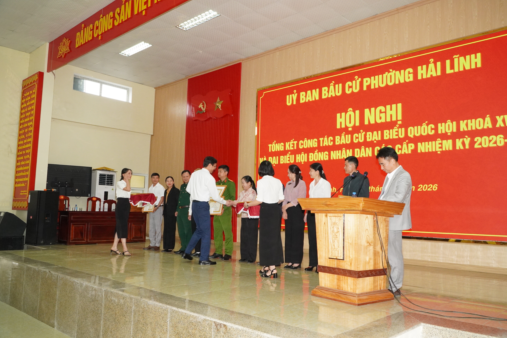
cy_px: 170
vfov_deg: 46.4
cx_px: 258
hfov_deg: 65.5
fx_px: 394
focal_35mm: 28
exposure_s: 1/60
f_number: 9
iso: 2500
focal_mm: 18
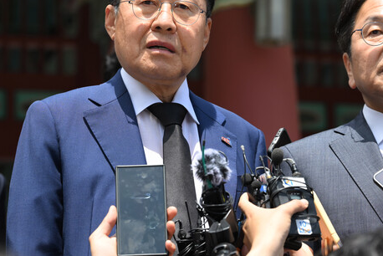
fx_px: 1533
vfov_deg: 9.5
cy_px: 99
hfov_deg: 14.2
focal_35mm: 144
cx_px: 213
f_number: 5.6
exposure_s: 1/640
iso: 200
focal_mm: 110
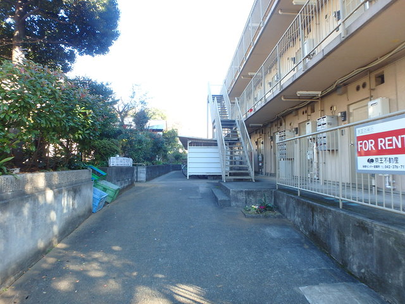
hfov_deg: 79.0
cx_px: 202
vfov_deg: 63.4
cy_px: 152
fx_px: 246
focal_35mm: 21
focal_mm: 3.7
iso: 125
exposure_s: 1/60
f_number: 3.5
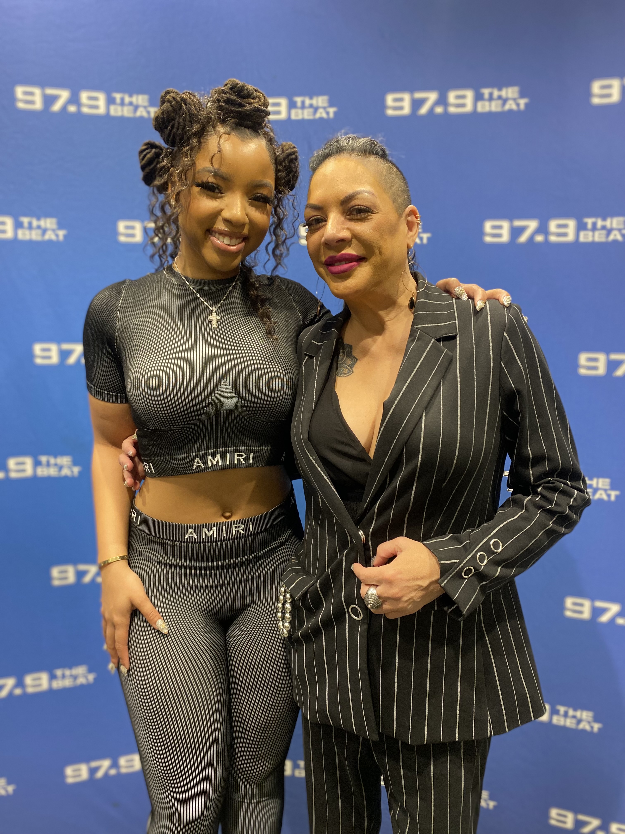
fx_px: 626
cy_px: 417
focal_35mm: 26
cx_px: 312
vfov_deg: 67.3
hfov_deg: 53.1
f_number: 1.8
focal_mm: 4.25
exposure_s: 1/60
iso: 160
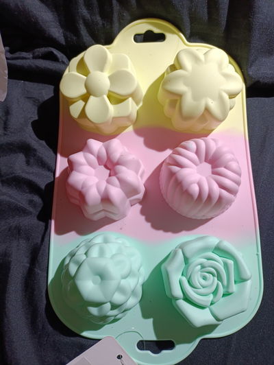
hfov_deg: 55.0
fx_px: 263
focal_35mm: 25
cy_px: 182
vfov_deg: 69.3
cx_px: 137
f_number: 1.7
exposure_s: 1/33.3
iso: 320
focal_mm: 4.71
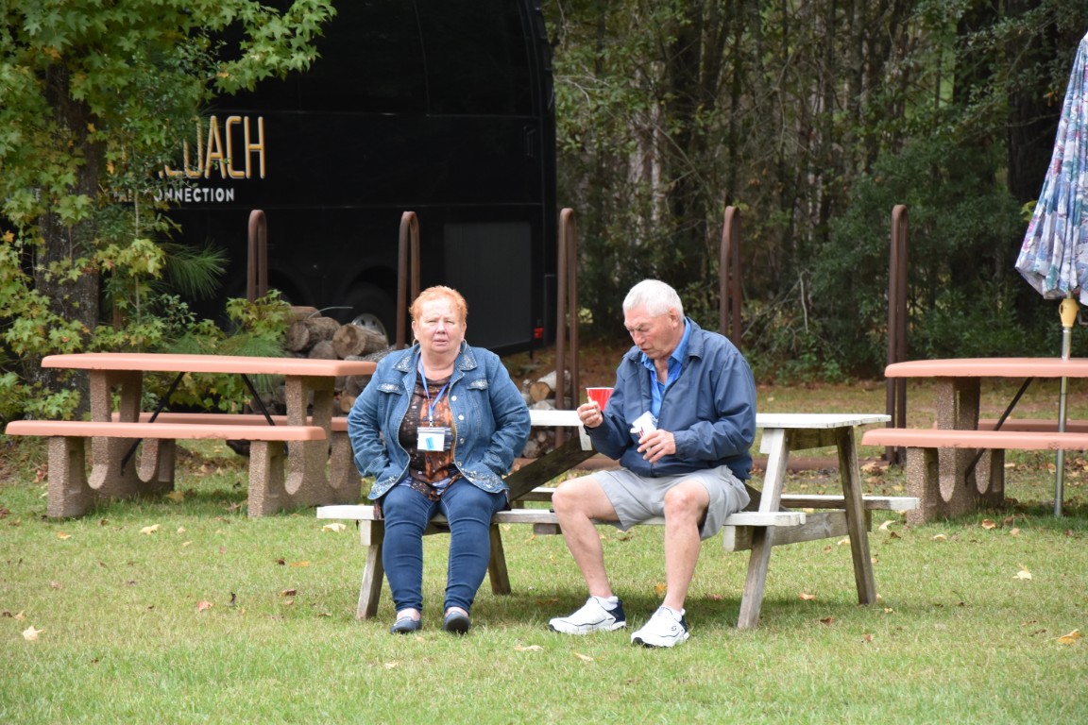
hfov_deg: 13.0
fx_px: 4760
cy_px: 362
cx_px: 544
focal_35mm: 158
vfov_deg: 8.7
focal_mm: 105
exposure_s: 1/250
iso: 800
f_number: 5.6
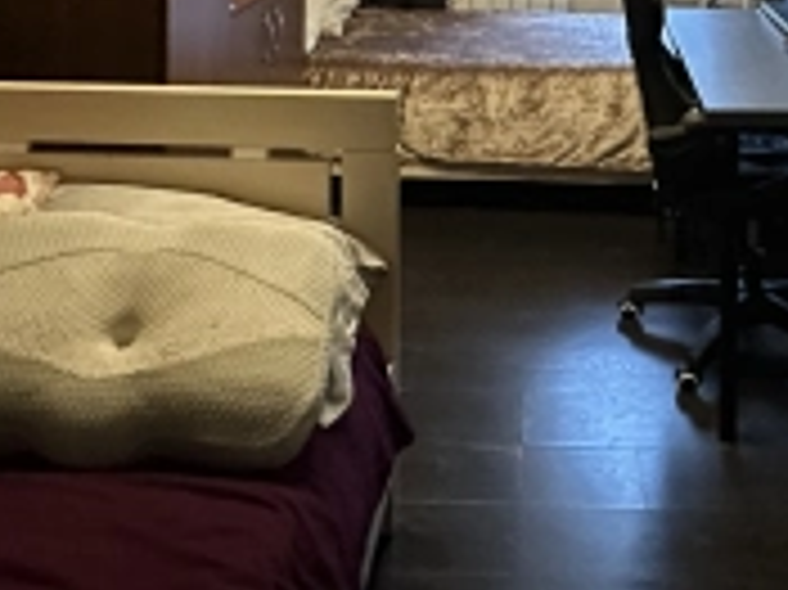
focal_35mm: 50
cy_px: -153
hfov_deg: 37.9
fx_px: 1137
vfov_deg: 25.5
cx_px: 513
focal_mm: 2.22
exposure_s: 1/51
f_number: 2.2
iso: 1250
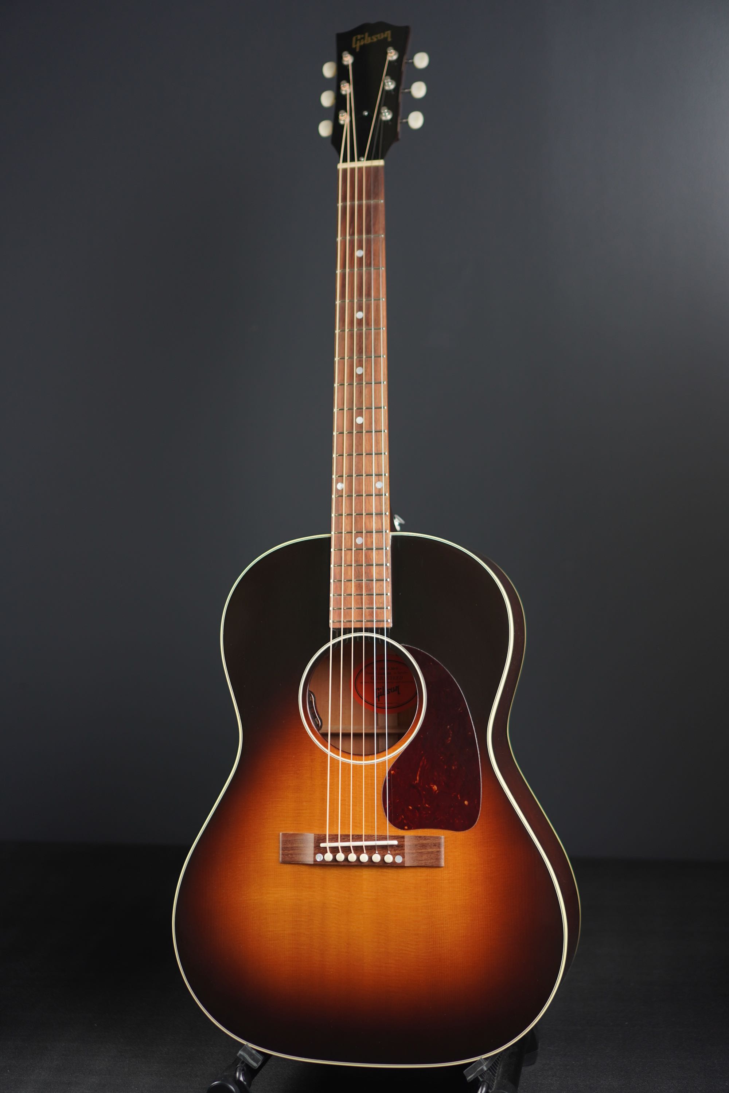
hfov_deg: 25.8
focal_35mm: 52
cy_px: 546
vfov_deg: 37.9
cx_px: 364
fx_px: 1595
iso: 100
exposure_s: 1/60
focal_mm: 35
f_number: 2
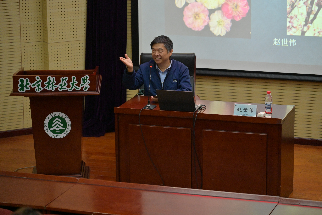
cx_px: 161
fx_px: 1073
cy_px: 108
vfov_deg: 11.4
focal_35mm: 120
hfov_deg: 17.1
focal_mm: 120
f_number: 4
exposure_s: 1/160
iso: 2500
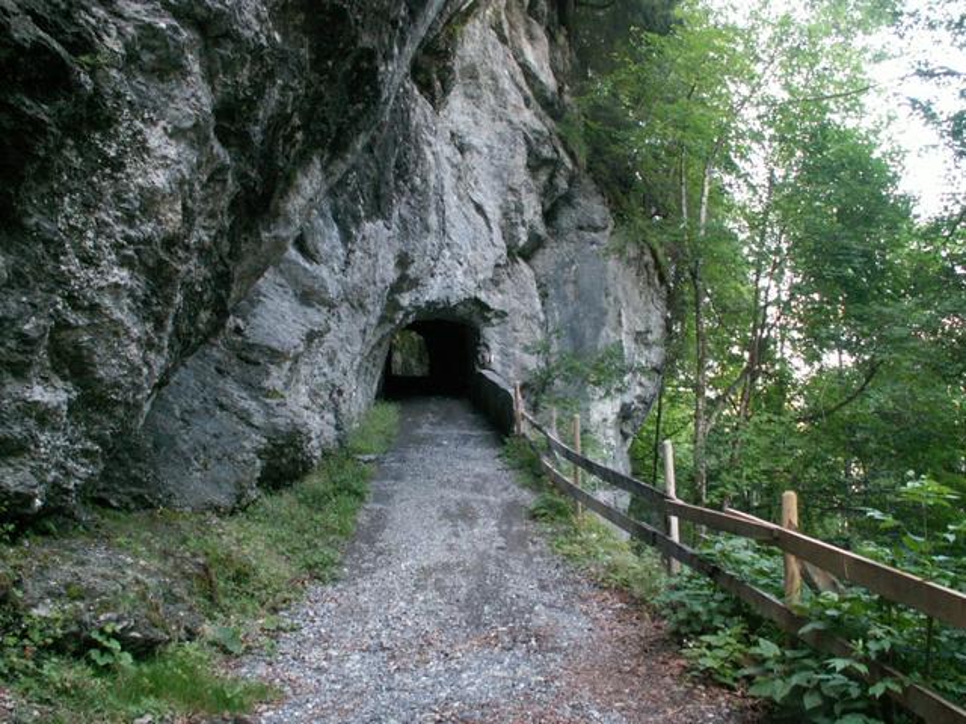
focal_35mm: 35
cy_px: 362
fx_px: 977
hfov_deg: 52.6
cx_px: 483
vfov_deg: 40.7
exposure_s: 1/30
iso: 160
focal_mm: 5.86
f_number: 2.8
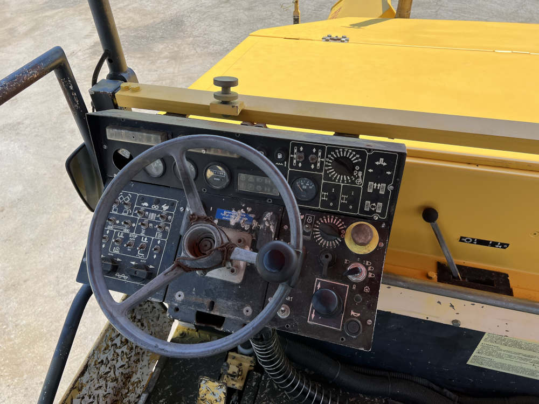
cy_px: 202
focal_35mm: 26
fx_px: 405
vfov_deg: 53.1
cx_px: 270
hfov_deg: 67.3
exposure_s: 1/2008
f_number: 1.5
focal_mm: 5.7
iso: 50
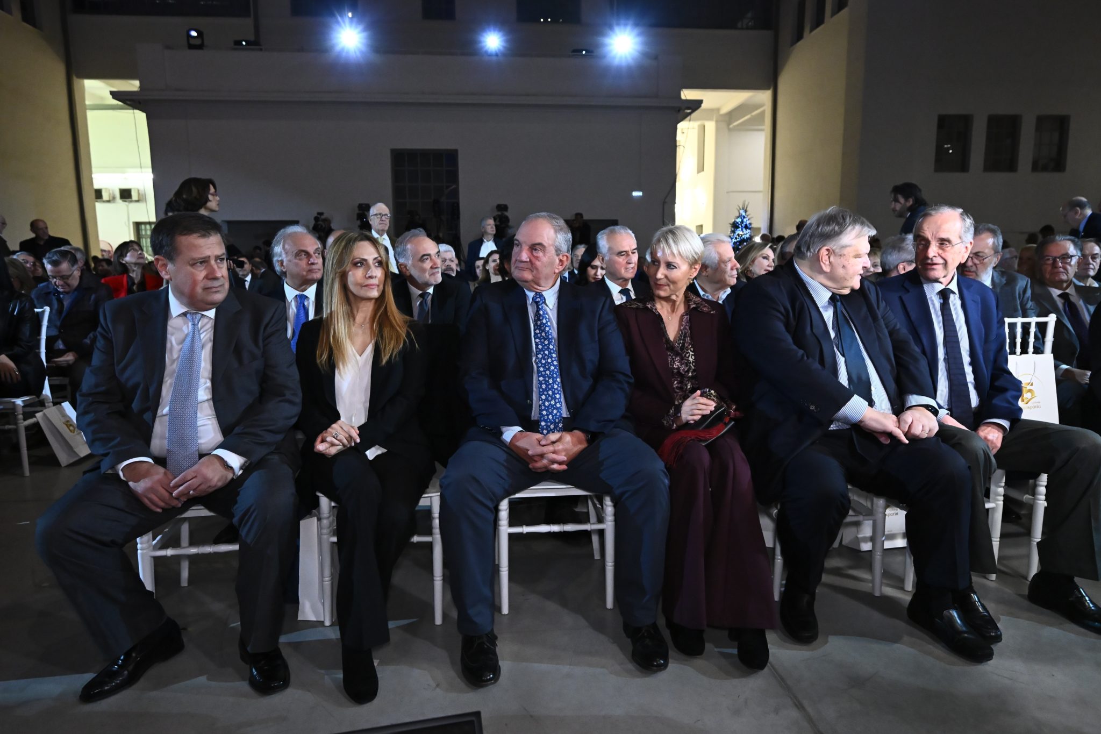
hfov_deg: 78.6
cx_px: 550
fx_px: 673
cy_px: 367
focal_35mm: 22
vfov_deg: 57.2
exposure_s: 1/250
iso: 6400
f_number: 4.5
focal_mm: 22
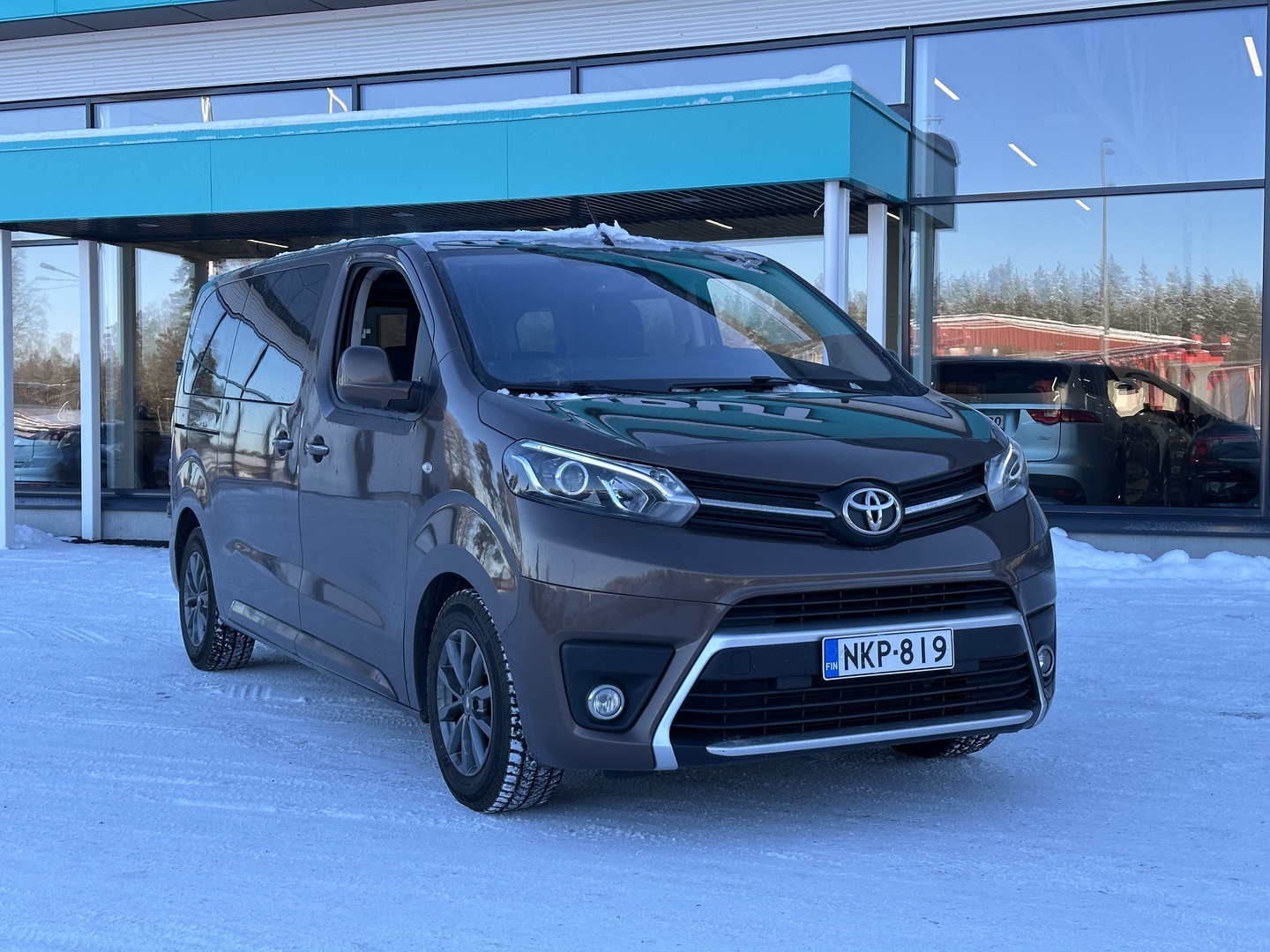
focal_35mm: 48
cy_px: 476
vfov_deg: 30.3
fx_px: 1761
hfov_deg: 39.7
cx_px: 635
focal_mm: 6.86
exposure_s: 1/564
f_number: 1.78
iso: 64
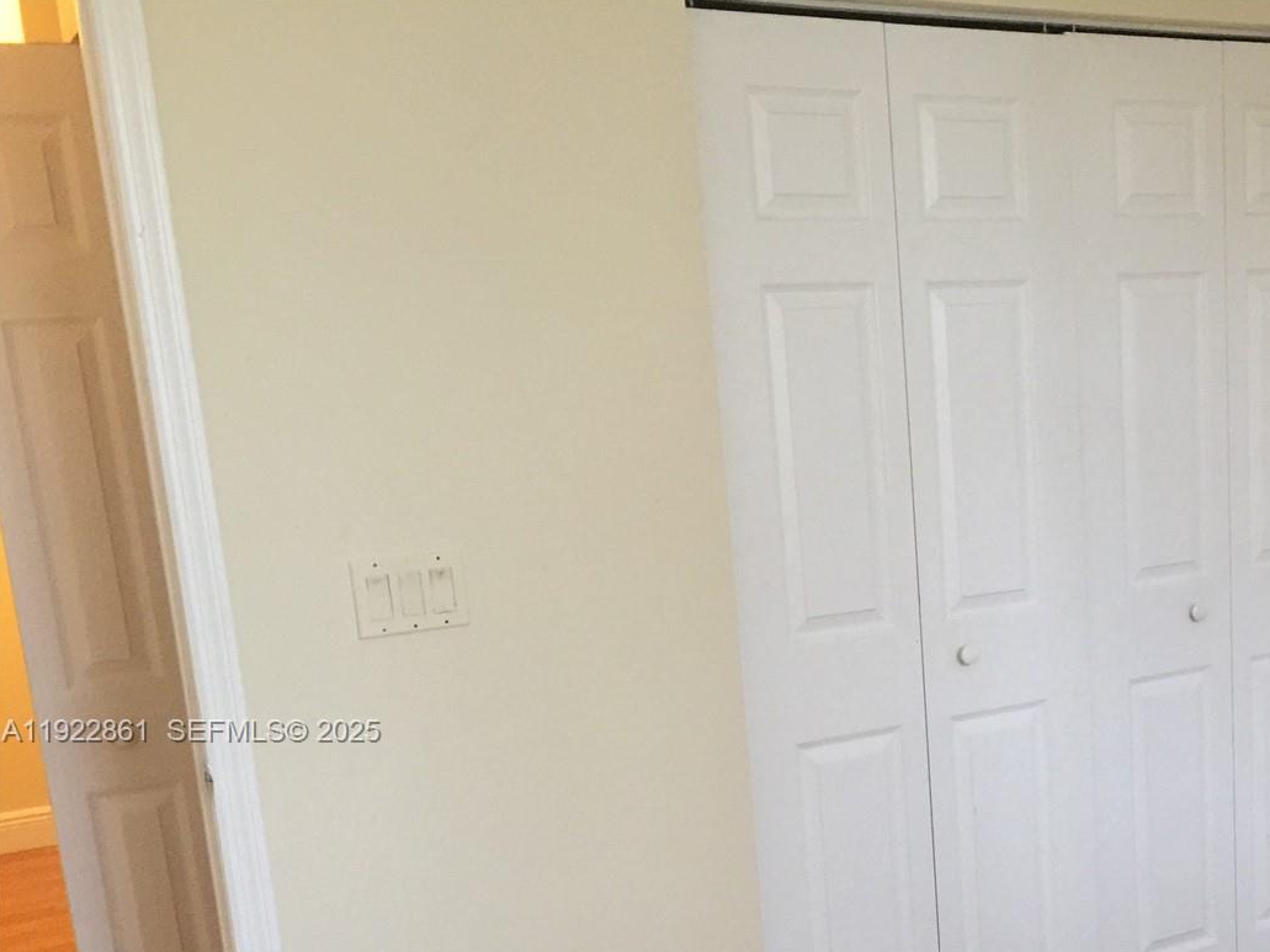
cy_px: 733
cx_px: 982
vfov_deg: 31.5
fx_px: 1651
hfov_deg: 40.6
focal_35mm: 45
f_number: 2.2
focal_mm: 4.15
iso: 125
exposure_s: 1/15
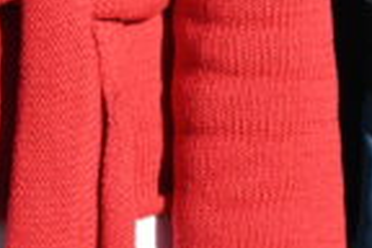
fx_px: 3978
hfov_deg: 5.3
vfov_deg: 3.5
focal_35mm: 385
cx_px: -134
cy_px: -508
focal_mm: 54
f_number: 8
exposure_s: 1/250
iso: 100
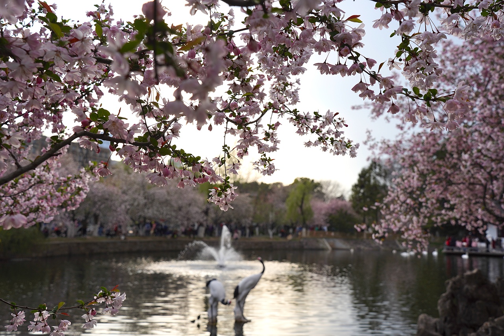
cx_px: 252
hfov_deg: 49.6
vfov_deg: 34.2
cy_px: 168
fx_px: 546
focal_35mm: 39
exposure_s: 1/500
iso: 100
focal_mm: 39
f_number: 9
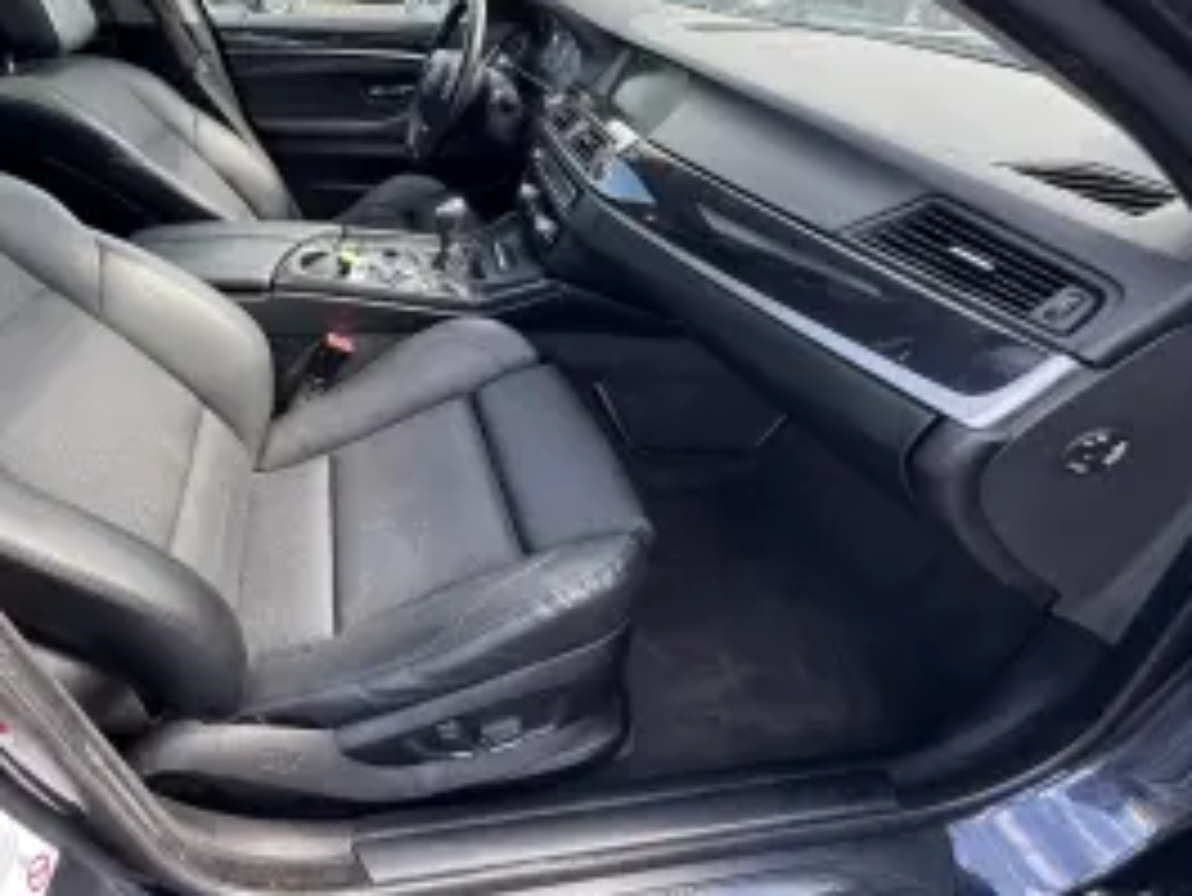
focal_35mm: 19
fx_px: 655
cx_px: 396
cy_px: 297
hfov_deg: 81.7
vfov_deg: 66.8
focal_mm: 2.22
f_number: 2.2
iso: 64
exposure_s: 1/99
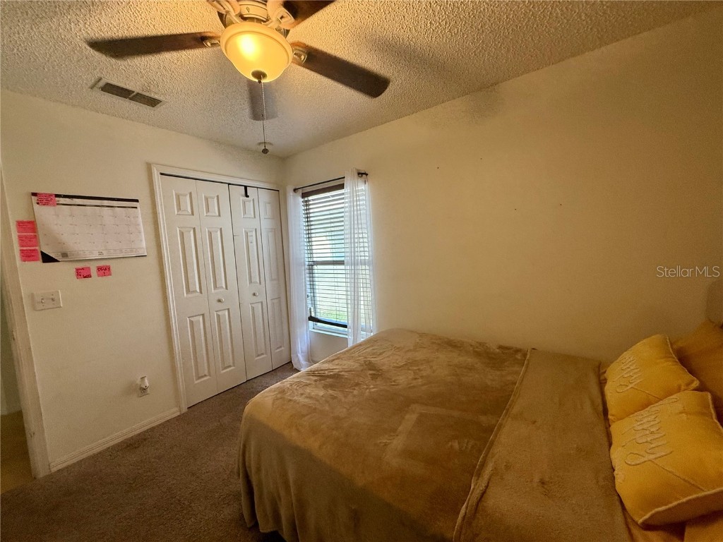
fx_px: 292
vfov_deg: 85.7
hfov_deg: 102.1
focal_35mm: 14
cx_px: 362
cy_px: 271
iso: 320
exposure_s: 1/120
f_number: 2.2
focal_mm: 2.22
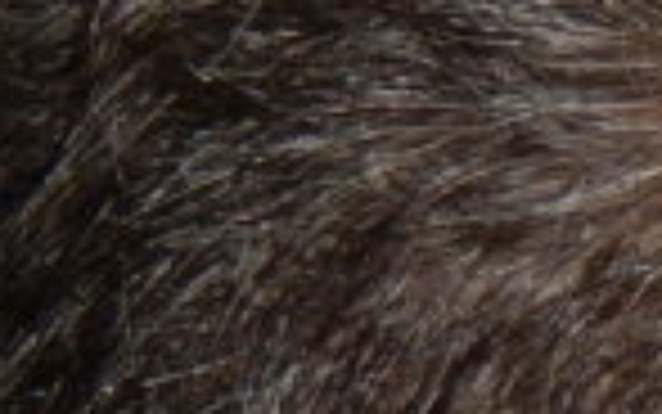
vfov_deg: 1.3
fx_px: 17561
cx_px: 1846
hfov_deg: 2.1
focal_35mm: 973
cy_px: 1354
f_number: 4.8
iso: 200
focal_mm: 23.4
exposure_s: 1/30
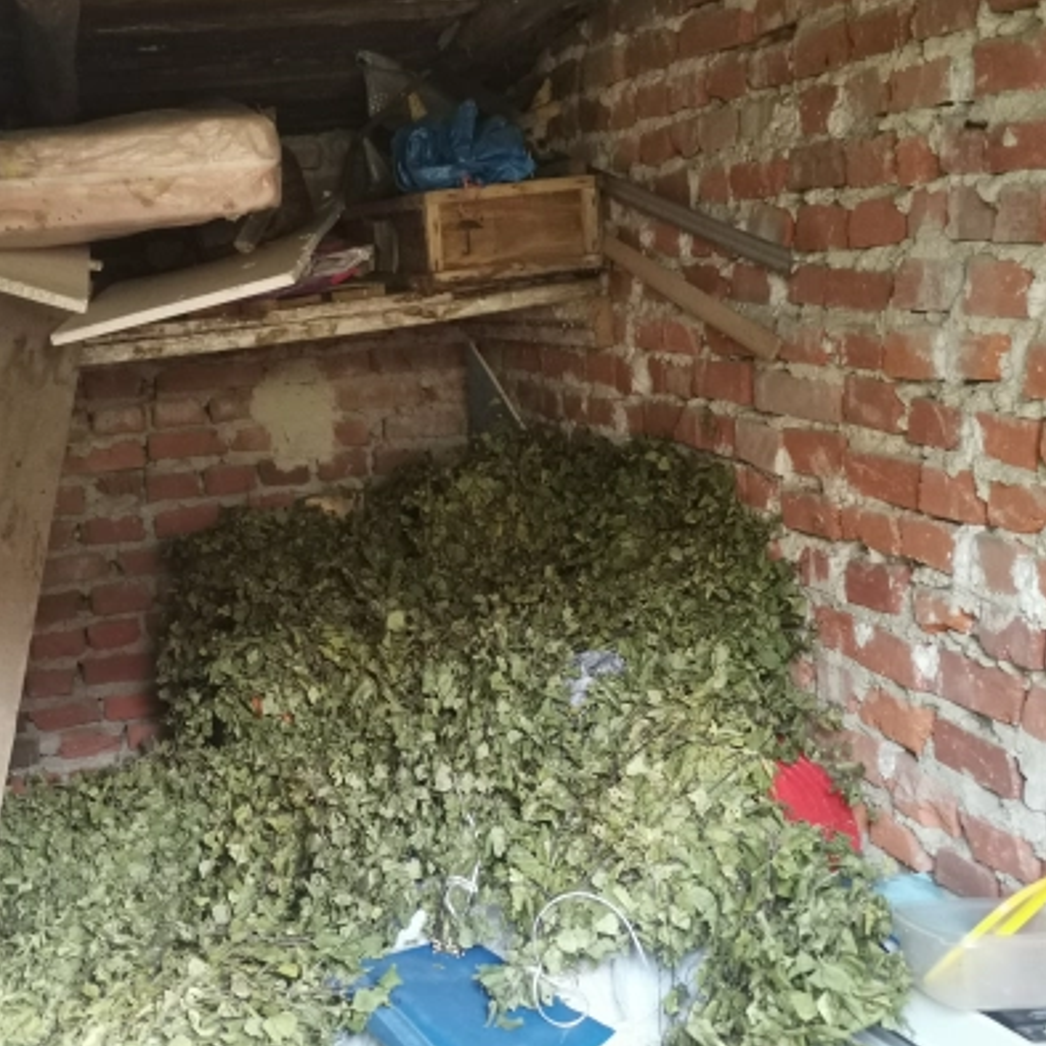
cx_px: 374
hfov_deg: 39.7
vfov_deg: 40.0
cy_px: 502
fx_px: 1436
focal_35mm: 42
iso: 400
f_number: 1.8
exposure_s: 1/33.3
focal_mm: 4.75
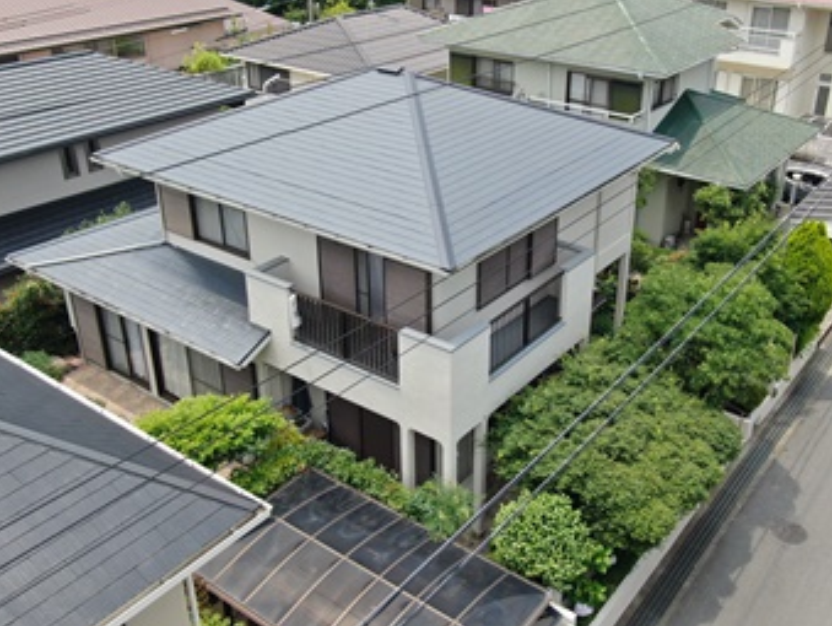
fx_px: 818
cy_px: 319
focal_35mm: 34
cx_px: 412
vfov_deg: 41.9
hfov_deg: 53.9
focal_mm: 5.57
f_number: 3.2
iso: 100
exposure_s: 1/500
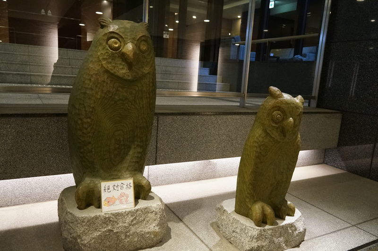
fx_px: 283
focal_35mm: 27
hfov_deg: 67.5
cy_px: 126
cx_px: 189
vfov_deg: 47.8
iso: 3200
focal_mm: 18
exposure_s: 1/160
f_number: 4
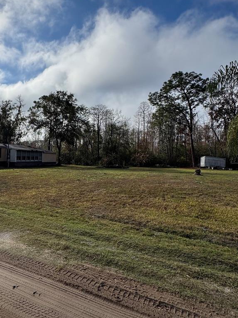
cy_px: 145
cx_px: 87
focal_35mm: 22
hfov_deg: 60.2
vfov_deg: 76.2
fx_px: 202
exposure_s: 1/4132
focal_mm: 2.22
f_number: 2.2
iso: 50
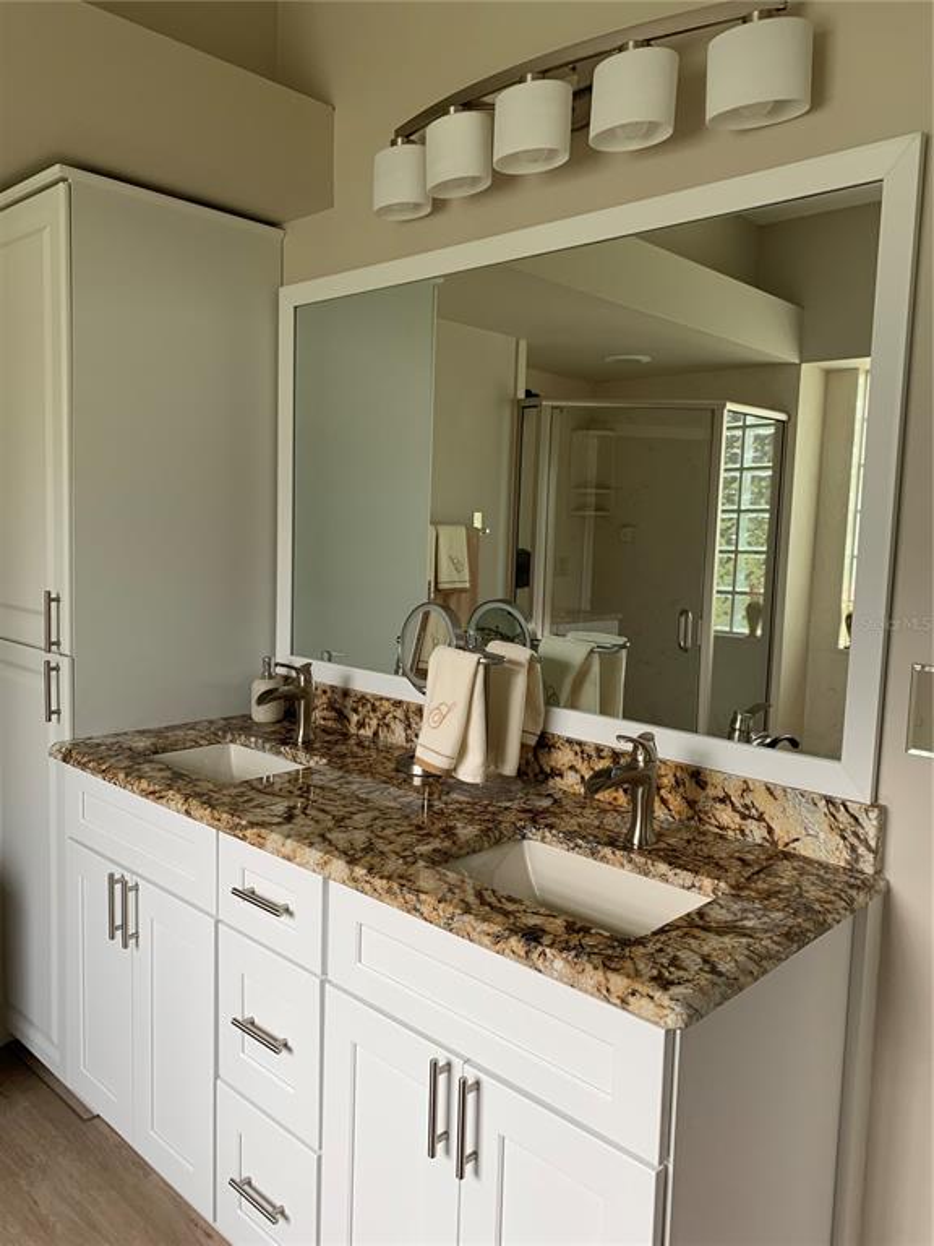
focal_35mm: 26
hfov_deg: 53.1
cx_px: 467
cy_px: 623
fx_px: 935
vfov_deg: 67.3
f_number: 1.8
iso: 100
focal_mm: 4.25
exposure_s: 1/70
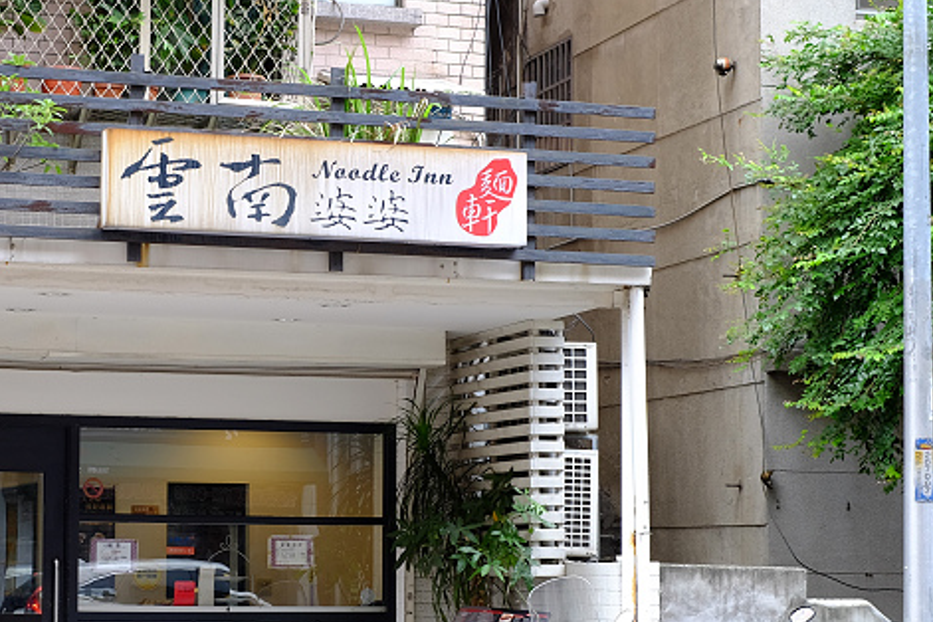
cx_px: 250
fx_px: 2332
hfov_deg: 22.4
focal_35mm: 90
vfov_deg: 15.2
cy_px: 405
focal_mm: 35
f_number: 4
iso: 200
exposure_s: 1/85
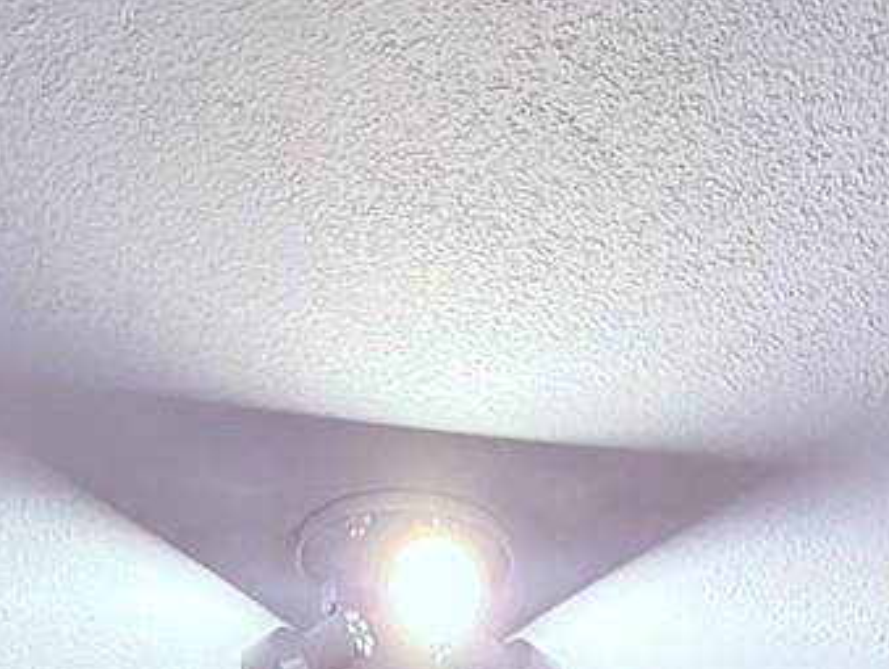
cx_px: 535
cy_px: 1506
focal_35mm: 66
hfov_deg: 29.3
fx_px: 1697
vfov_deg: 15.3
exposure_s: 1/60
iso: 320
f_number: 2.2
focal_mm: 2.22
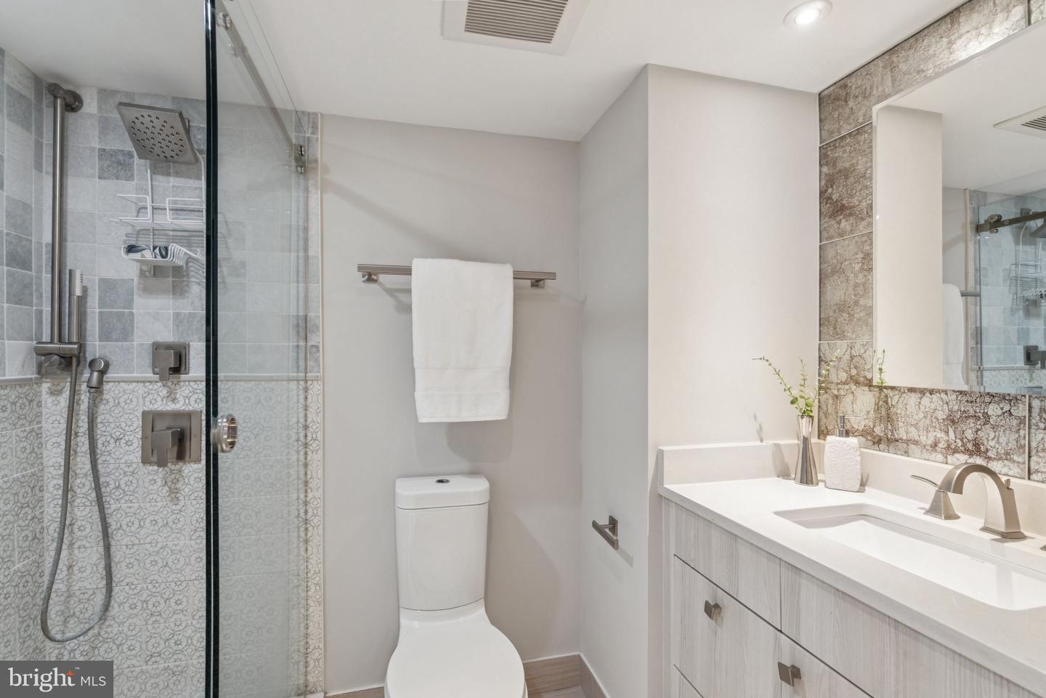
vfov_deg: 77.3
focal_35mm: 15
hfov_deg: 100.4
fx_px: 436
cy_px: 349
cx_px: 523
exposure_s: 1/6
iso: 200
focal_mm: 10
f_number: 7.1
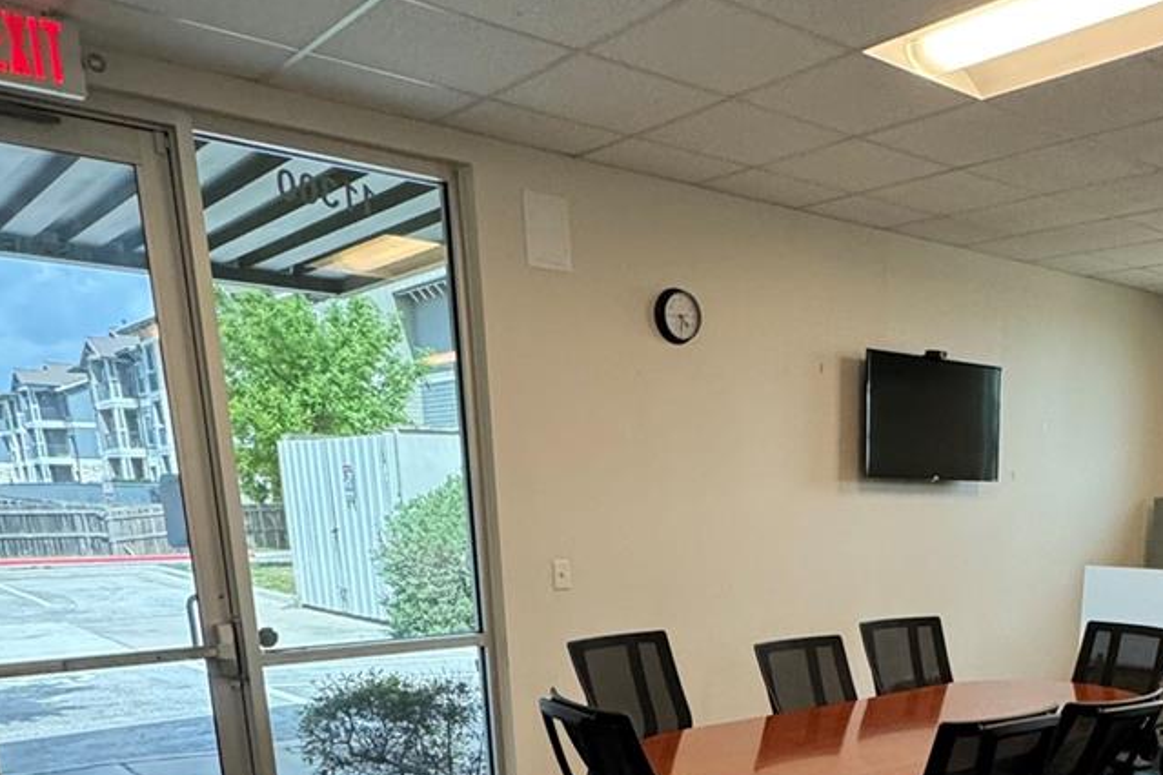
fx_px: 1131
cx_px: 837
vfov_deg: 34.0
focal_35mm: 35
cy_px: 802
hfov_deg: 52.6
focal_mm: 2.22
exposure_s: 1/120
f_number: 2.2
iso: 320
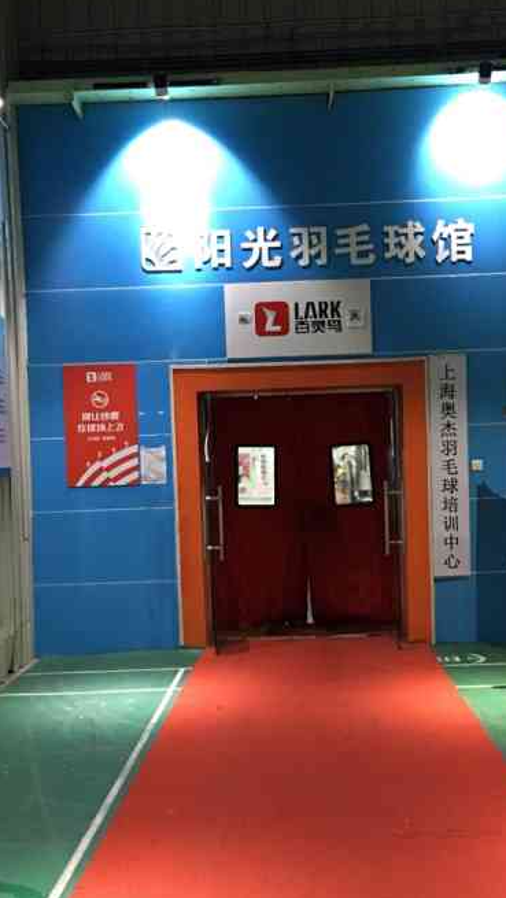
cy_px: 492
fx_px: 1072
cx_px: 280
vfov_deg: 45.4
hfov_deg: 26.5
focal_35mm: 45
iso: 80
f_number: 2.2
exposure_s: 1/10
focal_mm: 4.15
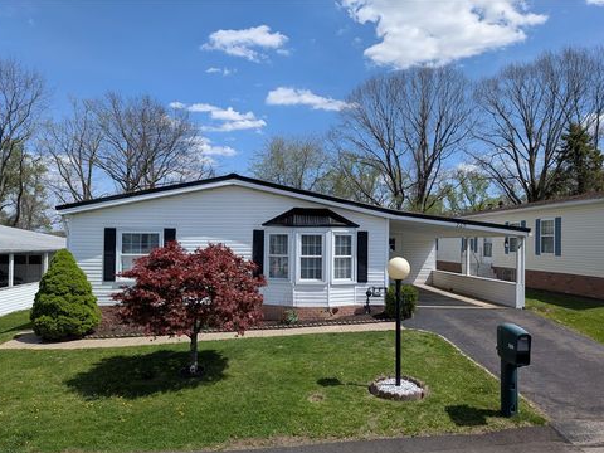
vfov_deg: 54.9
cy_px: 235
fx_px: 436
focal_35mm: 25
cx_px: 296
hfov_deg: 69.4
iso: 29
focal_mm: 4.53
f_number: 1.7
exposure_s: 1/2304
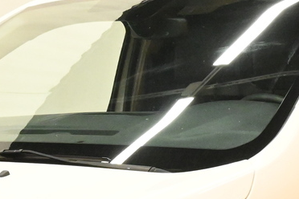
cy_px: 307
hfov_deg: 12.6
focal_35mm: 163
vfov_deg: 8.2
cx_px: 207
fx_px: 1355
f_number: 11
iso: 4500
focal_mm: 25
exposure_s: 1/40
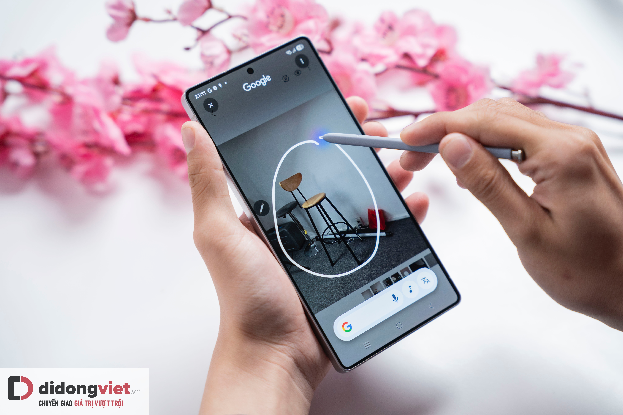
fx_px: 1211
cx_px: 312
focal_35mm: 70
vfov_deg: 19.5
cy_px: 208
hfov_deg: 28.8
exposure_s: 1/200
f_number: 2.8
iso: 400
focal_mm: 70
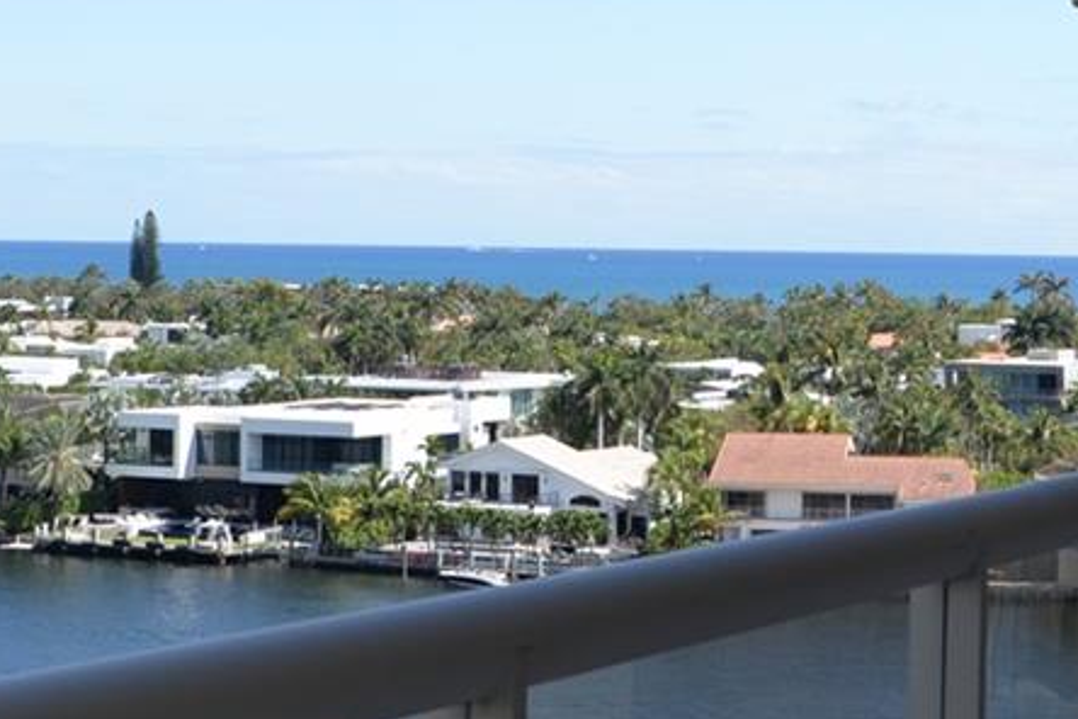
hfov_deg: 19.9
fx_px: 3024
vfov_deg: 13.5
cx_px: 903
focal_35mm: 101
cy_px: 290
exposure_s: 1/250
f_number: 8
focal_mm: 28
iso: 140
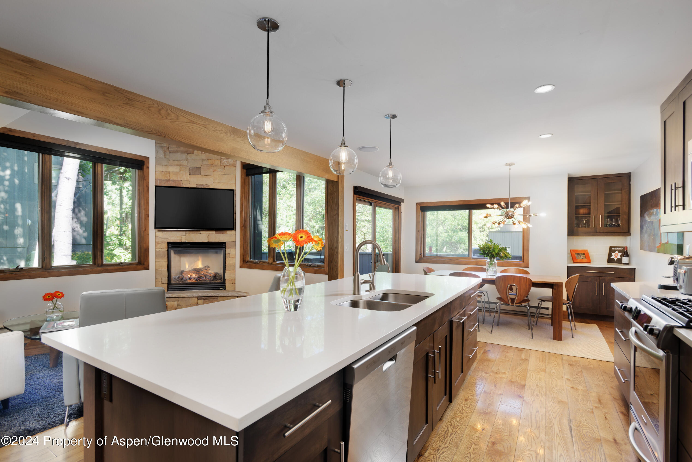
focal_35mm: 17
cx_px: 346
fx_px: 327
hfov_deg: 93.3
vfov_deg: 70.5
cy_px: 231
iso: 160
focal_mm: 17
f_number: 7.1
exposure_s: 1/20
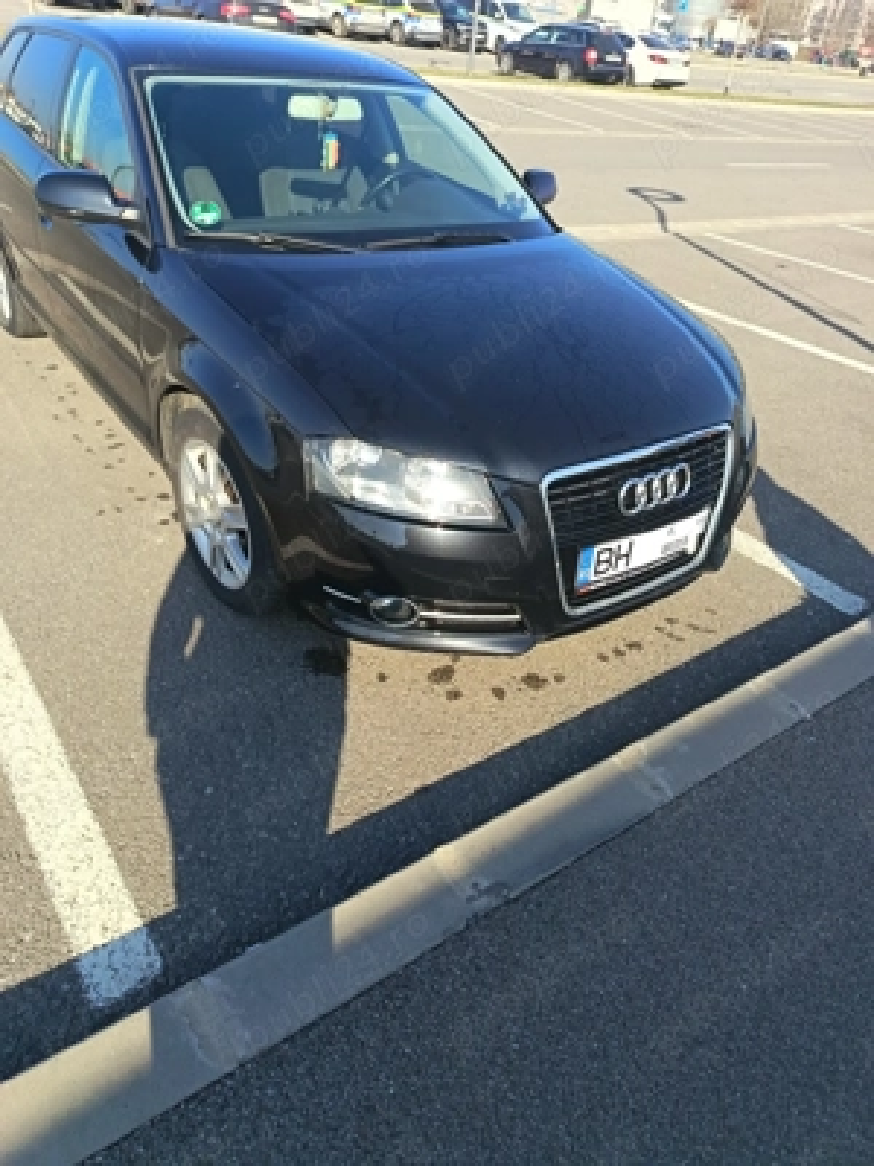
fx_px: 808
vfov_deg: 71.6
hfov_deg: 56.8
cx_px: 437
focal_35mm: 24
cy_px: 583
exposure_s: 1/600
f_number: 1.75
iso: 232
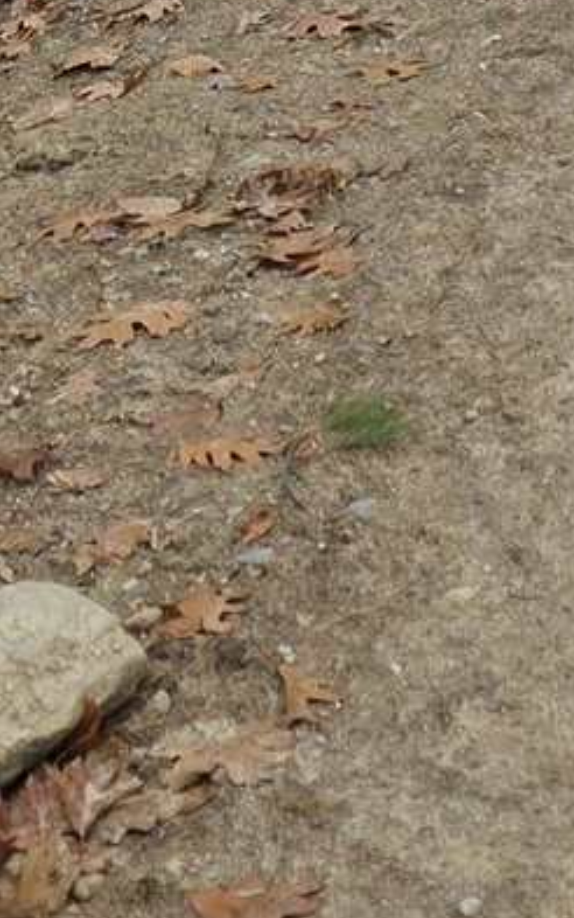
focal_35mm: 143
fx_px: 3575
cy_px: -1007
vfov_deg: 12.6
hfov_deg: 9.1
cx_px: -114
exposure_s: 1/1361
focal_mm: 6.3
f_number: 1.7
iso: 80
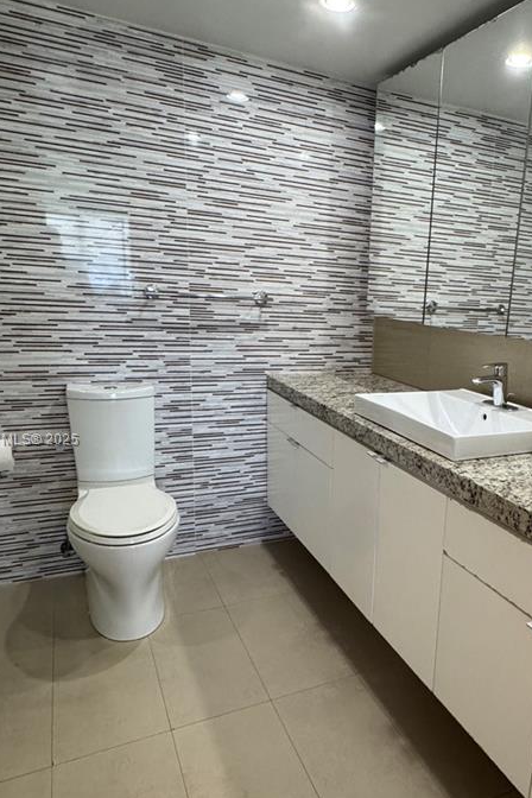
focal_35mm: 26
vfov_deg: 69.2
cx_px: 395
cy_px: 441
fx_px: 576
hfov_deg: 47.8
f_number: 2.2
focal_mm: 2.22
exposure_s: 1/120
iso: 320
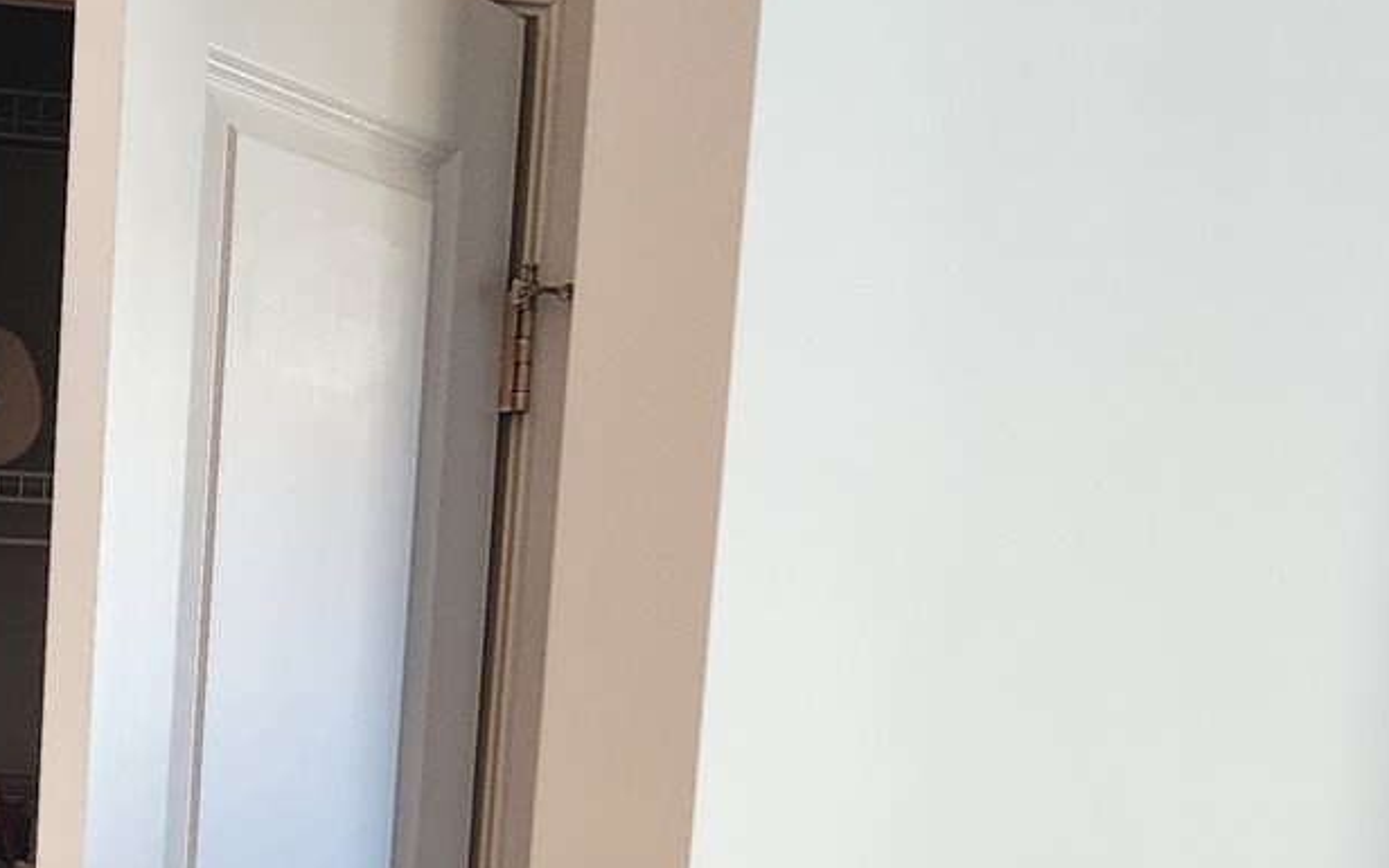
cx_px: -246
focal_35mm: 81
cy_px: 1179
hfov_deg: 23.5
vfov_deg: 15.2
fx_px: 3066
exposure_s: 1/120
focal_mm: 6.4
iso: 200
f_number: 1.8
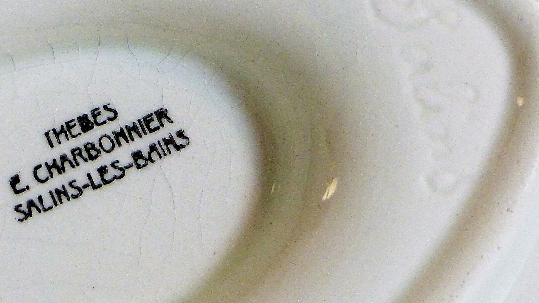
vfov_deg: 2.0
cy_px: 151
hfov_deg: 3.5
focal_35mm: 614
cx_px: 180
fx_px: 8775
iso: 320
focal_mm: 62.1
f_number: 2.8
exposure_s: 1/100
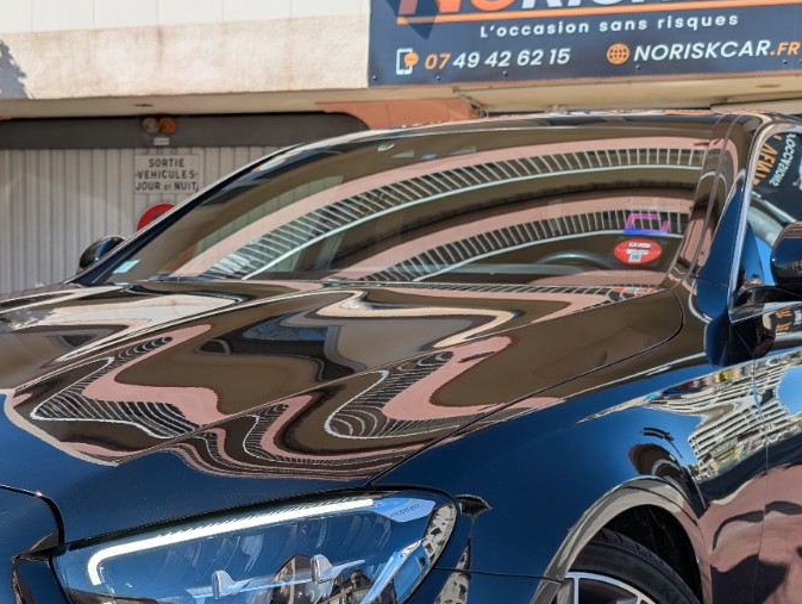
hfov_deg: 32.9
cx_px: 175
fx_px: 1322
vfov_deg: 25.1
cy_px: 510
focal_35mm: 57
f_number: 1.68
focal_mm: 6.9
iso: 27
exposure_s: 1/1151
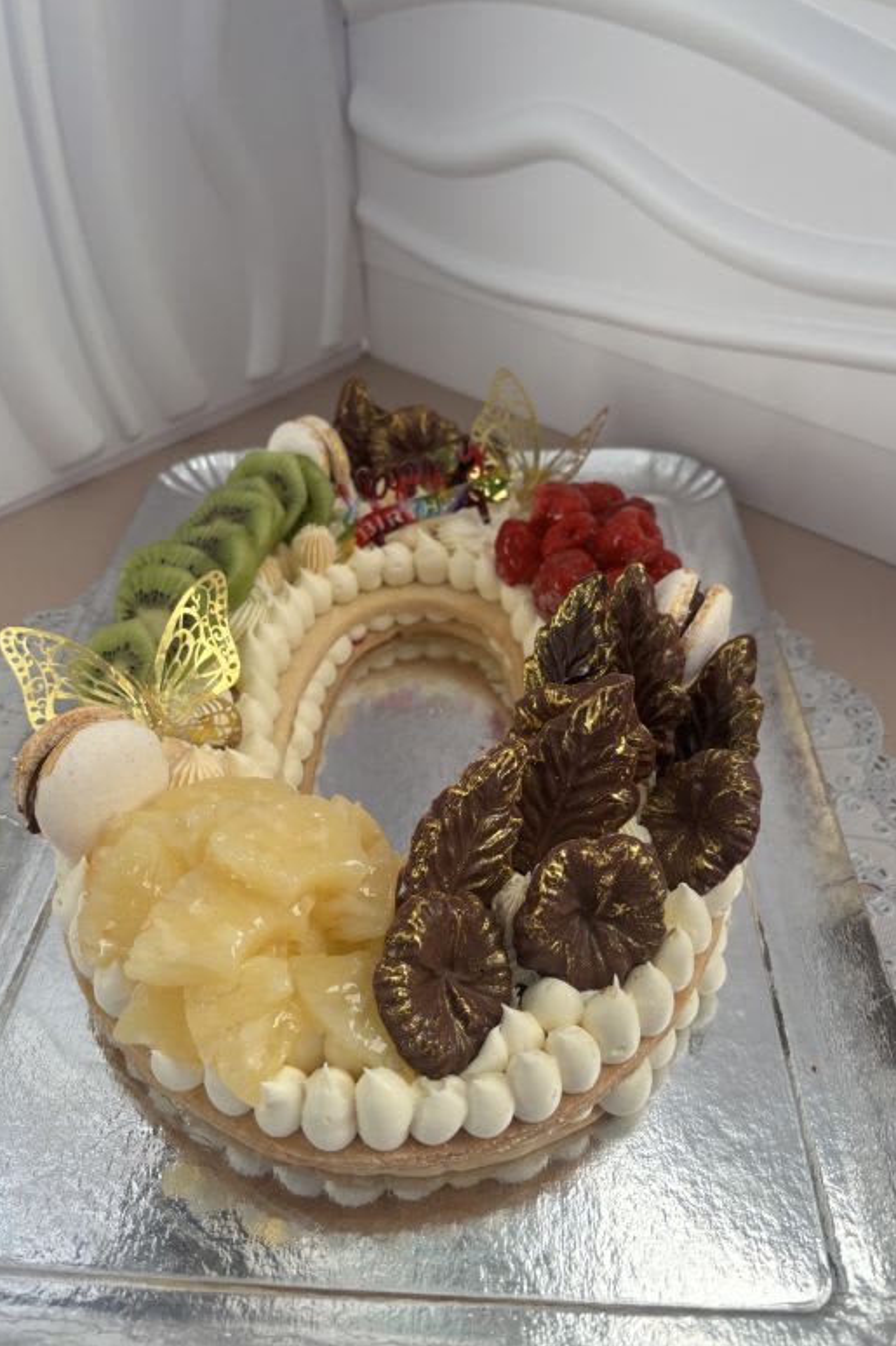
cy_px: 651
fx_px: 1046
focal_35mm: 28
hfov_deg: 46.4
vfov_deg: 65.5
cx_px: 433
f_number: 1.6
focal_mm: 6
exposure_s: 1/161
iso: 50
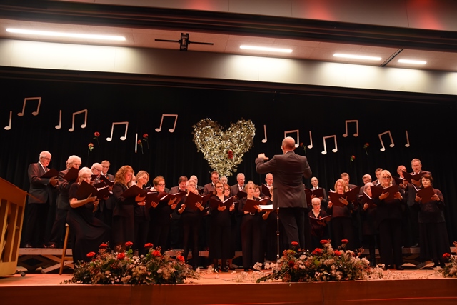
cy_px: 152
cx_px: 228
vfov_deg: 41.7
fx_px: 400
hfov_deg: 59.5
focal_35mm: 32
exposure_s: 1/30
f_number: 3.8
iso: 1000
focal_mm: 21
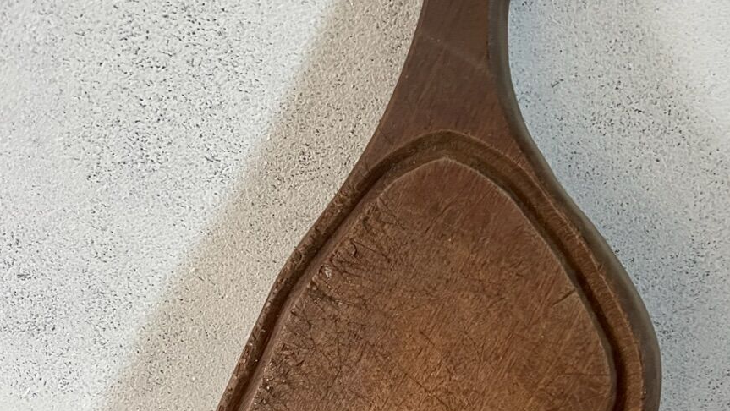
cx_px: 403
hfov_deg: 48.3
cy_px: 338
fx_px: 813
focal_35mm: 42
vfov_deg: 27.7
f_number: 1.5
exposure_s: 1/60
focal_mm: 5.7
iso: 400
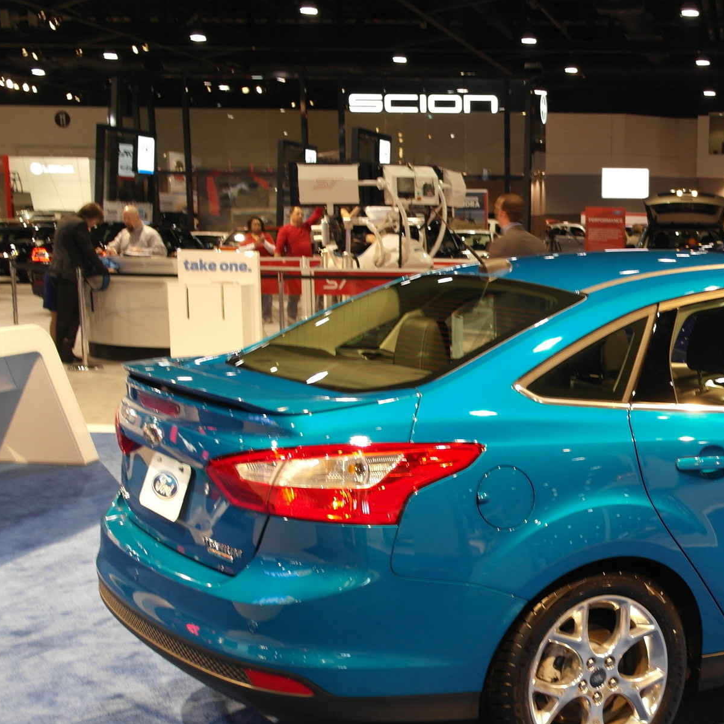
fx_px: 1254
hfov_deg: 30.8
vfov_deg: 32.0
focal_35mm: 53
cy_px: 467
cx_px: 647
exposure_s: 1/40
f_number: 3.5
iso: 400
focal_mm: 20
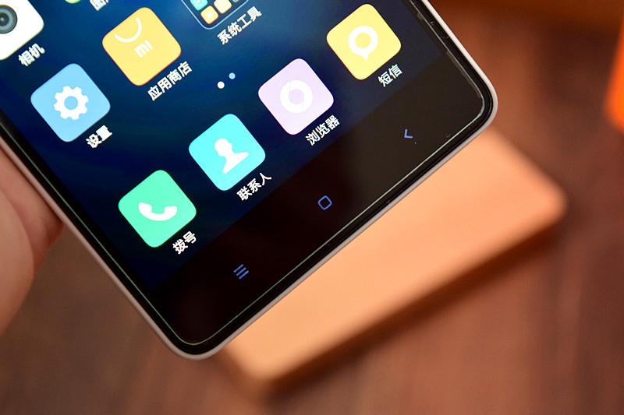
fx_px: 1430
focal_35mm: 82
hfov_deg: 24.6
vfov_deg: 16.5
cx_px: 312
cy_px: 208
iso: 2000
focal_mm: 55
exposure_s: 1/80
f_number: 5.6
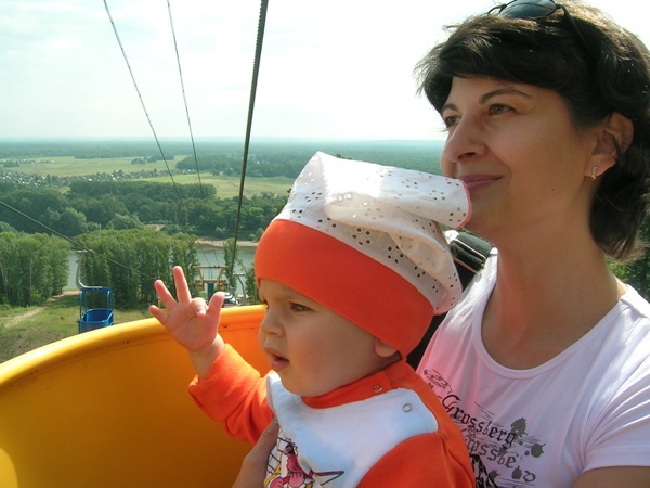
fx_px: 657
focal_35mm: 35
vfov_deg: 40.7
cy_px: 244
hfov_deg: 52.6
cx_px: 325
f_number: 4.8
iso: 50
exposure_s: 1/346
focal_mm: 5.4
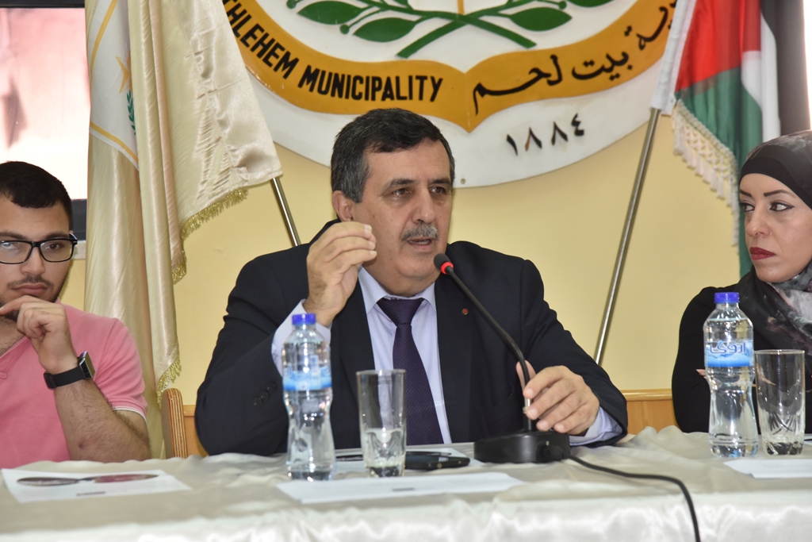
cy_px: 271
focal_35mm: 112
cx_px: 406
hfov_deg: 18.3
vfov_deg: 12.2
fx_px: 2526
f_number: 5.6
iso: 1600
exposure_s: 1/250
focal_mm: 112
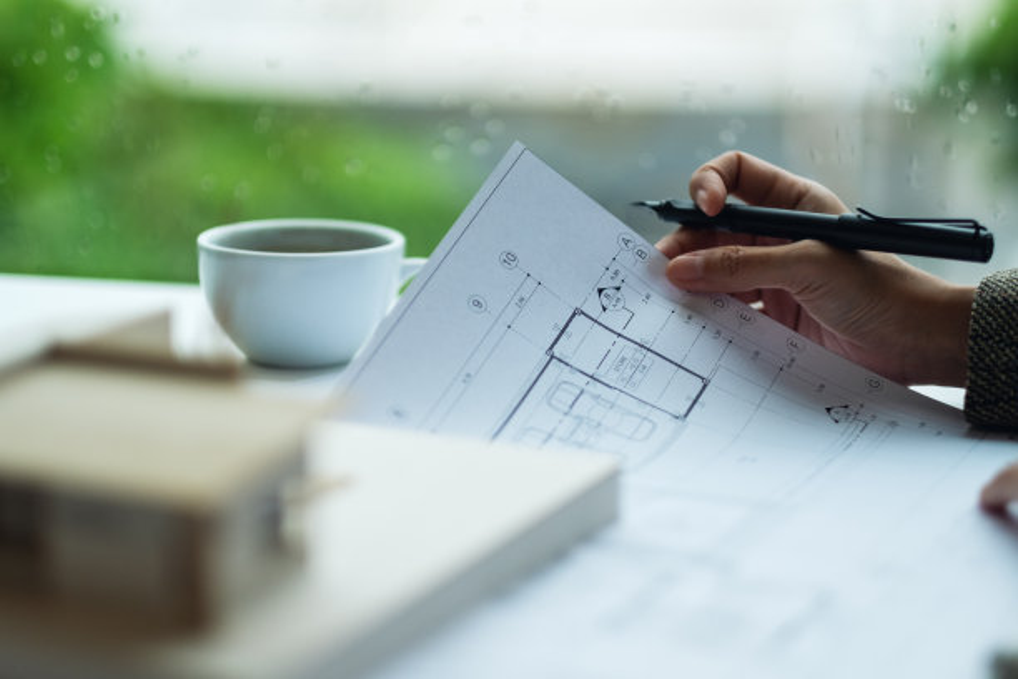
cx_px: 509
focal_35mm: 84
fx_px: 2375
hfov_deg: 24.2
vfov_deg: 16.3
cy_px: 340
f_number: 1.2
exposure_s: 1/2900
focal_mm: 56
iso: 200
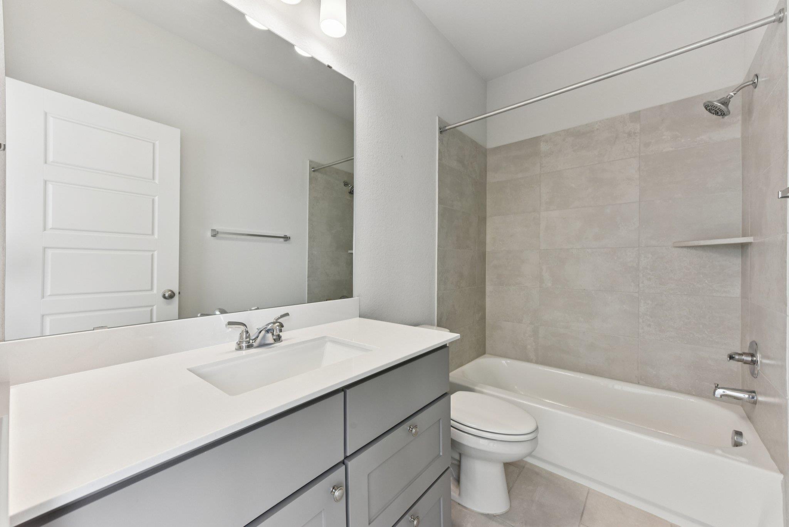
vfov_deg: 81.2
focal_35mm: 14
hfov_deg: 104.2
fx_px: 307
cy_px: 264
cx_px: 394
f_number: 8
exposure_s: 1/80
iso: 800
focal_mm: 14
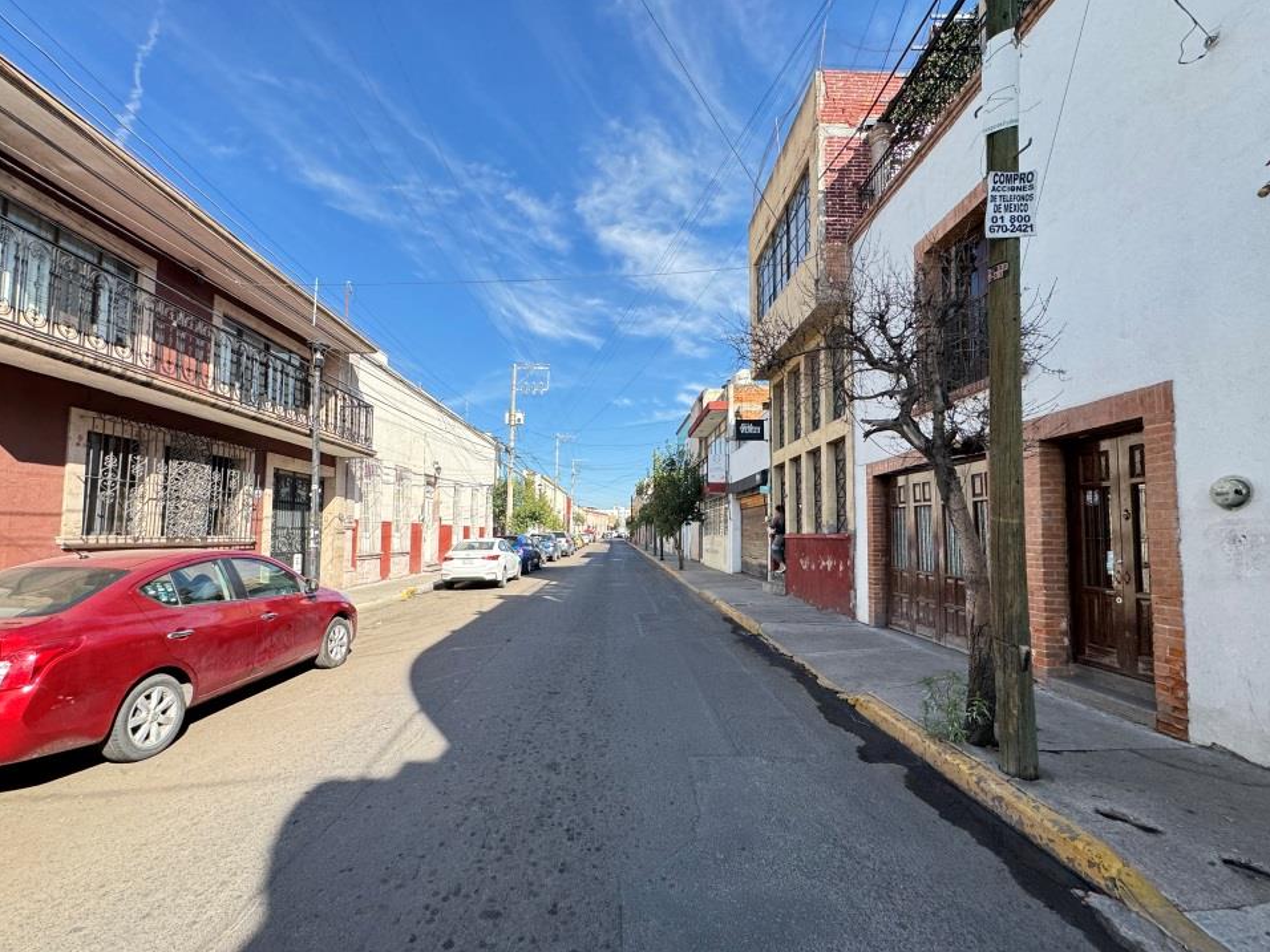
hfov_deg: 98.1
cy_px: 507
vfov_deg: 81.6
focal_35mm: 15
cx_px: 614
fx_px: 550
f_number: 2.2
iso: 50
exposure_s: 1/561
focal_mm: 2.22
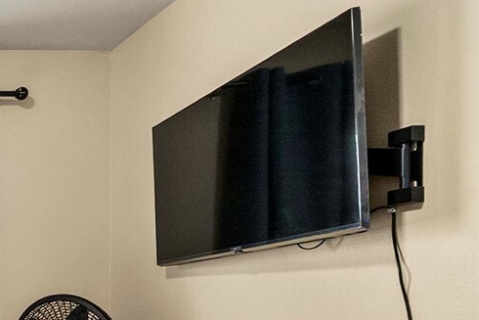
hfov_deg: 29.0
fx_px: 599
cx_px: -224
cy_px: 350
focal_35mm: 45
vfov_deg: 27.4
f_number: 7.1
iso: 500
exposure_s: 1/60
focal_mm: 13
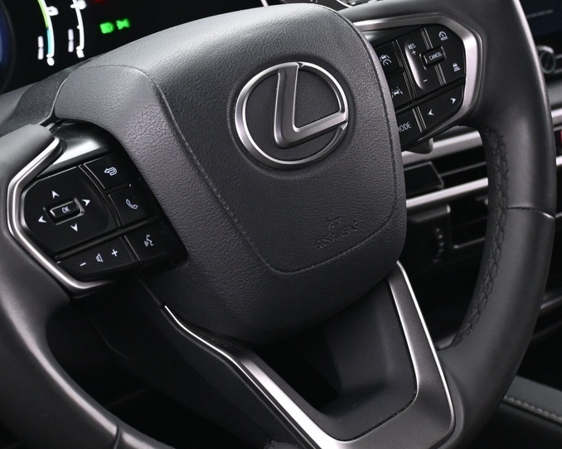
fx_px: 1539
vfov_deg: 16.5
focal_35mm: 93
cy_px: 126
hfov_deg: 20.7
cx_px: 244
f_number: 4.5
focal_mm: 27.5
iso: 1600
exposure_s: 1/10
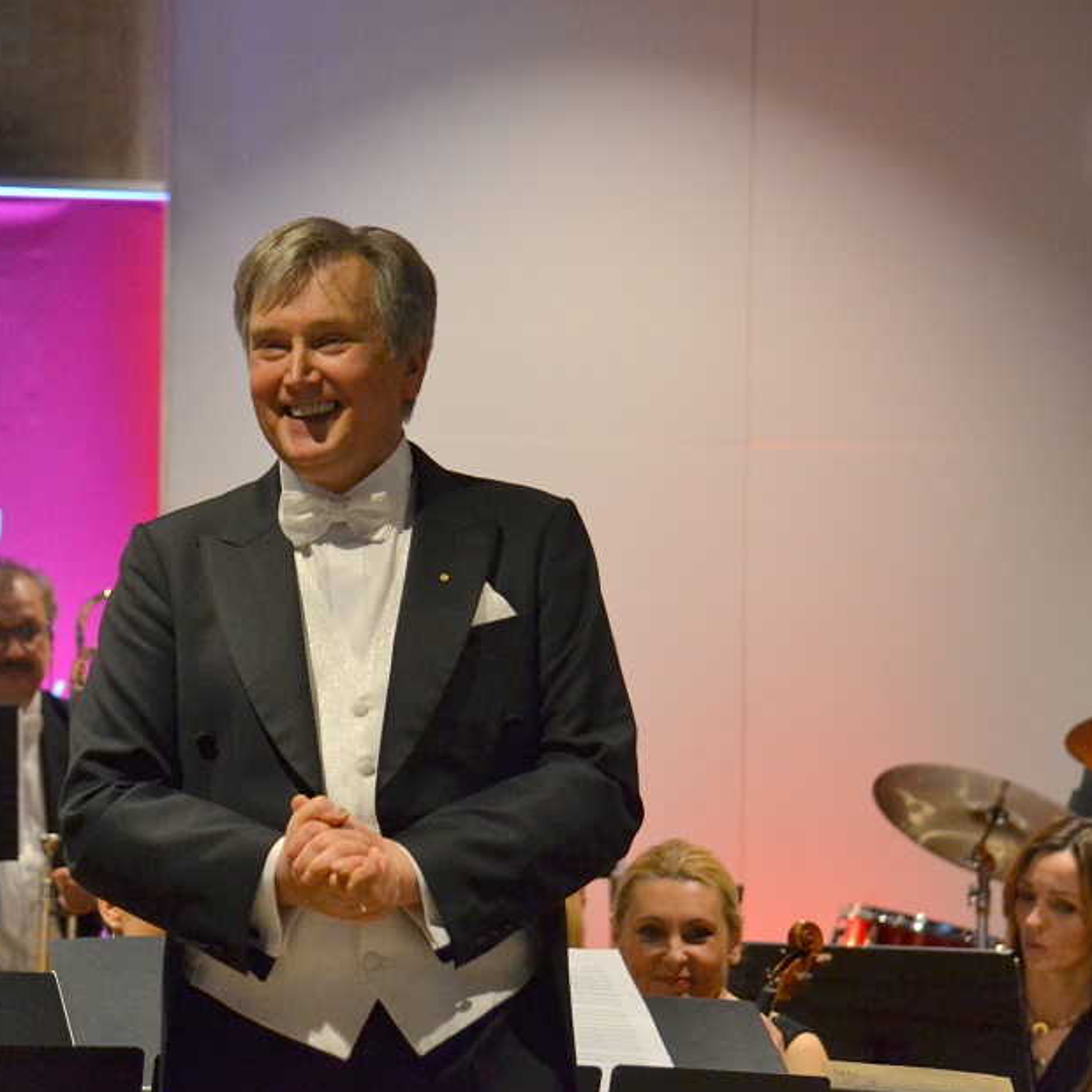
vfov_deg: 10.0
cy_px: 557
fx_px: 6235
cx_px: 291
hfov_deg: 10.0
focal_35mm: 175
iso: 1800
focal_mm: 85
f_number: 4.5
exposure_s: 1/125
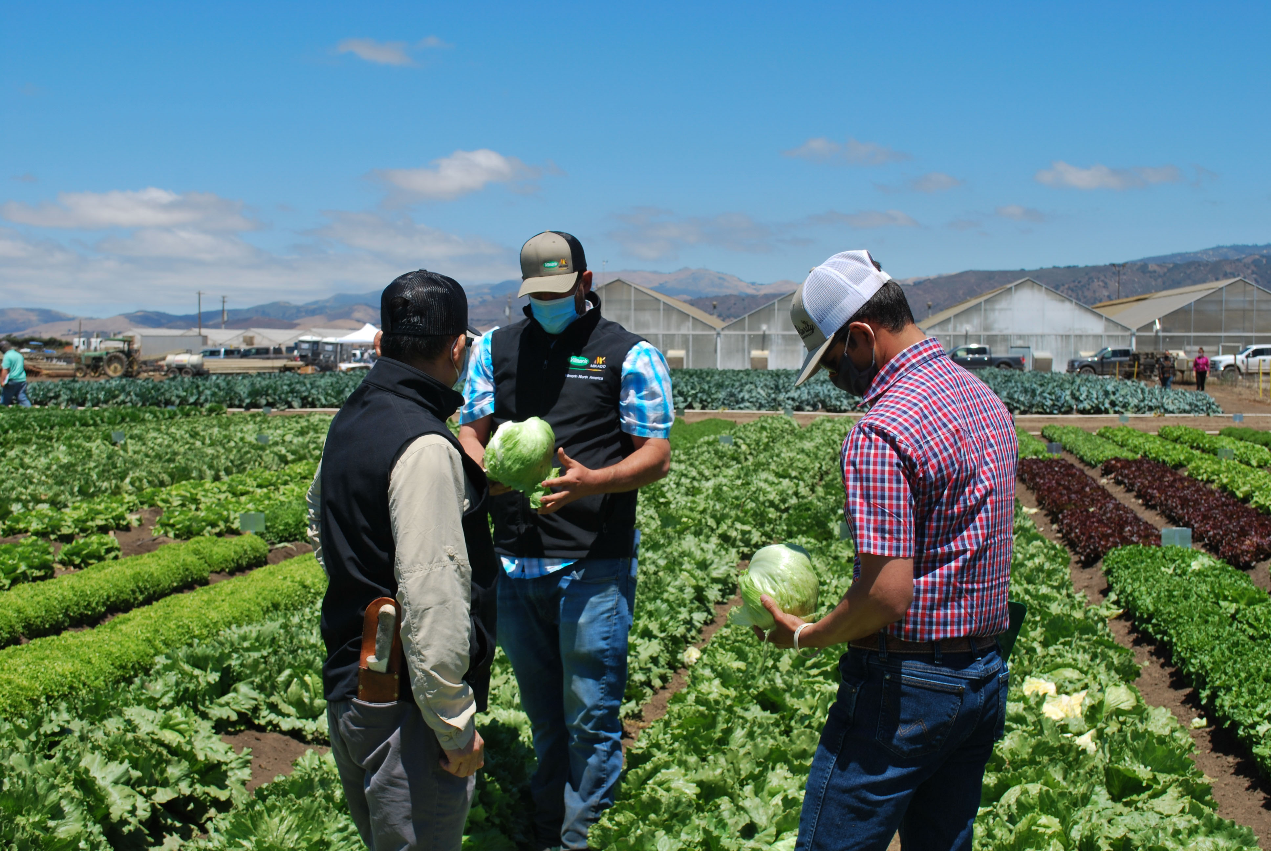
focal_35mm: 45
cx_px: 636
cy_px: 426
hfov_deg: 43.6
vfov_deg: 29.9
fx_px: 1591
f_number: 8
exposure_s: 1/250
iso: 100
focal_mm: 30
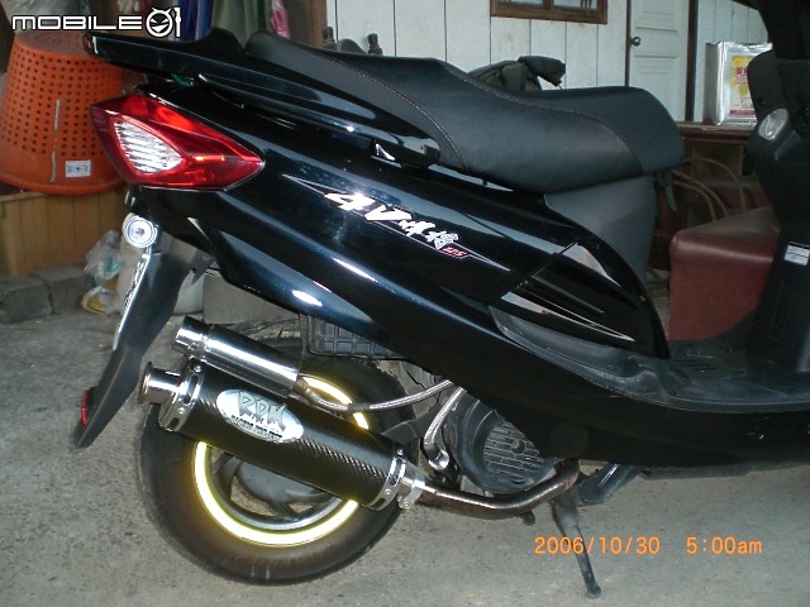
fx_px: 889
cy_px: 304
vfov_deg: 37.7
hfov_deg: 49.0
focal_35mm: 38
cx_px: 405
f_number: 3.1
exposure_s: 1/60
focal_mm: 6.3
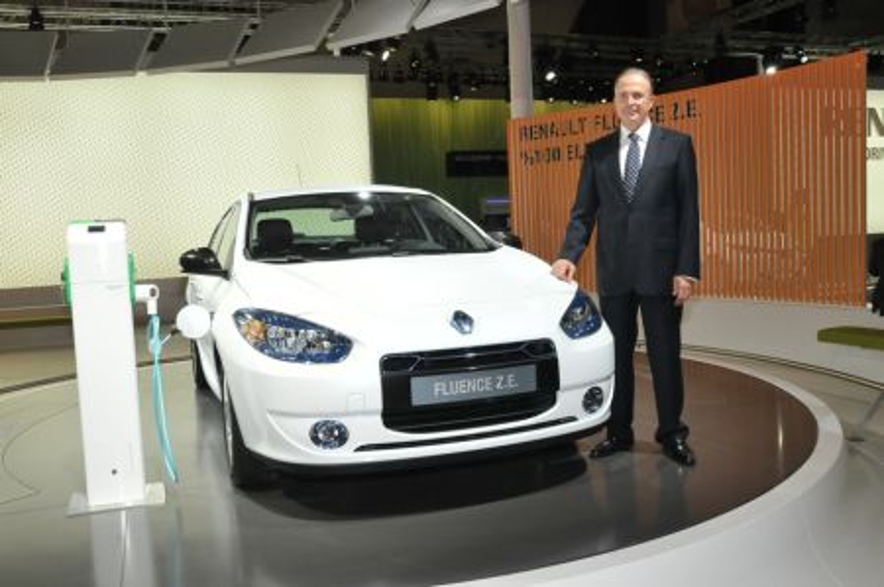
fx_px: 773
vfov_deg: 41.6
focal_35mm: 32
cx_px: 442
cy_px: 294
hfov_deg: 59.5
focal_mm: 21
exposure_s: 1/125
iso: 800
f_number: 11
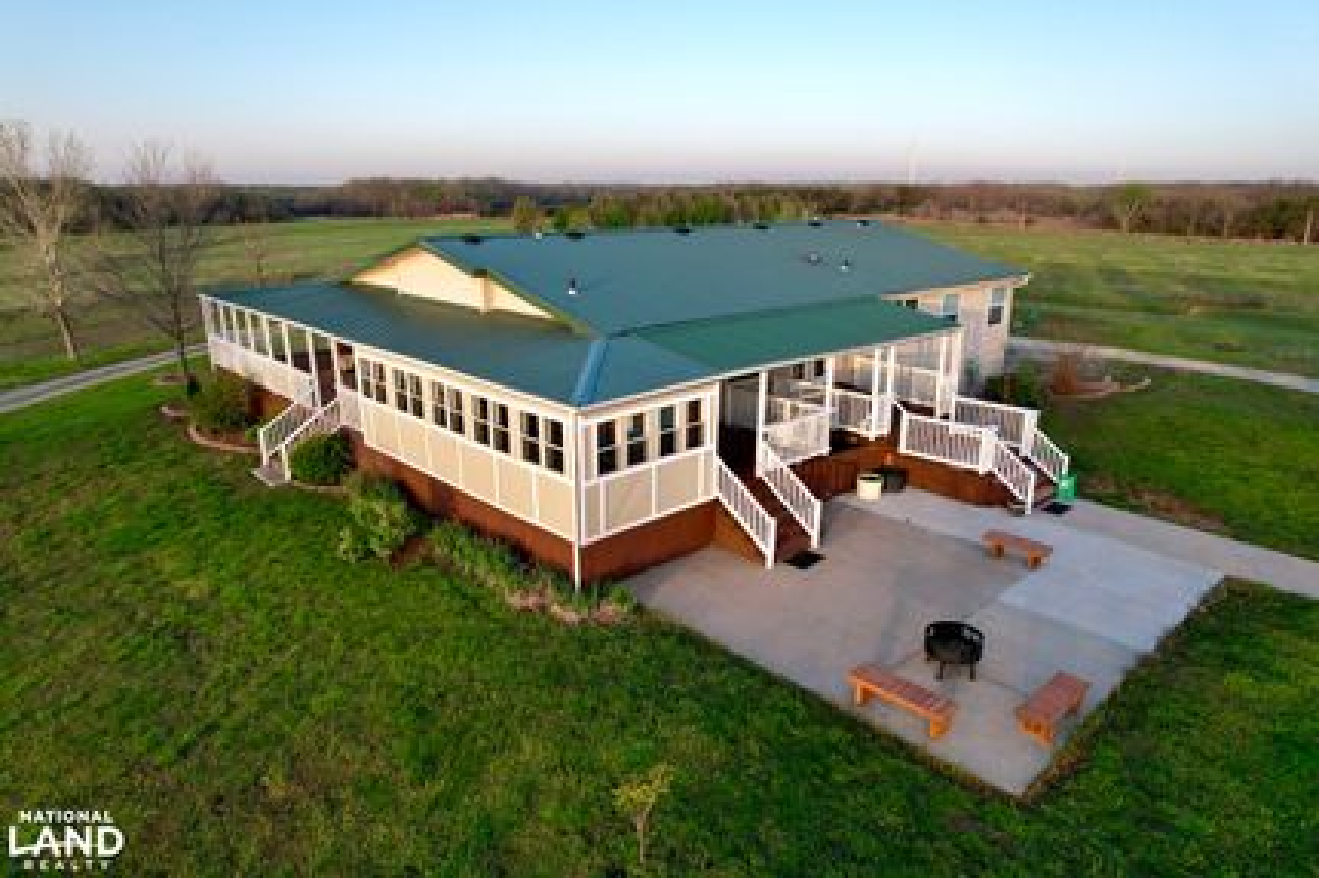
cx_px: 660
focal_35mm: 22
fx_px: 806
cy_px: 439
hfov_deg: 78.6
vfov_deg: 57.2
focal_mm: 8.38
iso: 110
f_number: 2.8
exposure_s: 1/400
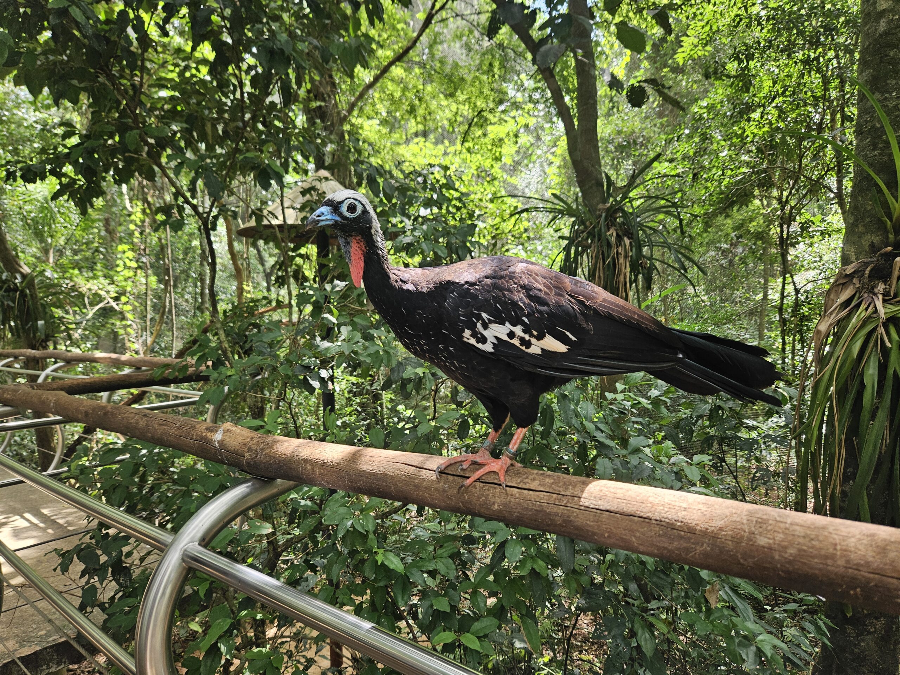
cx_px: 450
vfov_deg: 58.9
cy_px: 338
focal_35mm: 23
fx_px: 598
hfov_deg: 73.9
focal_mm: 5.4
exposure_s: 1/207
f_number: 1.8
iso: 125
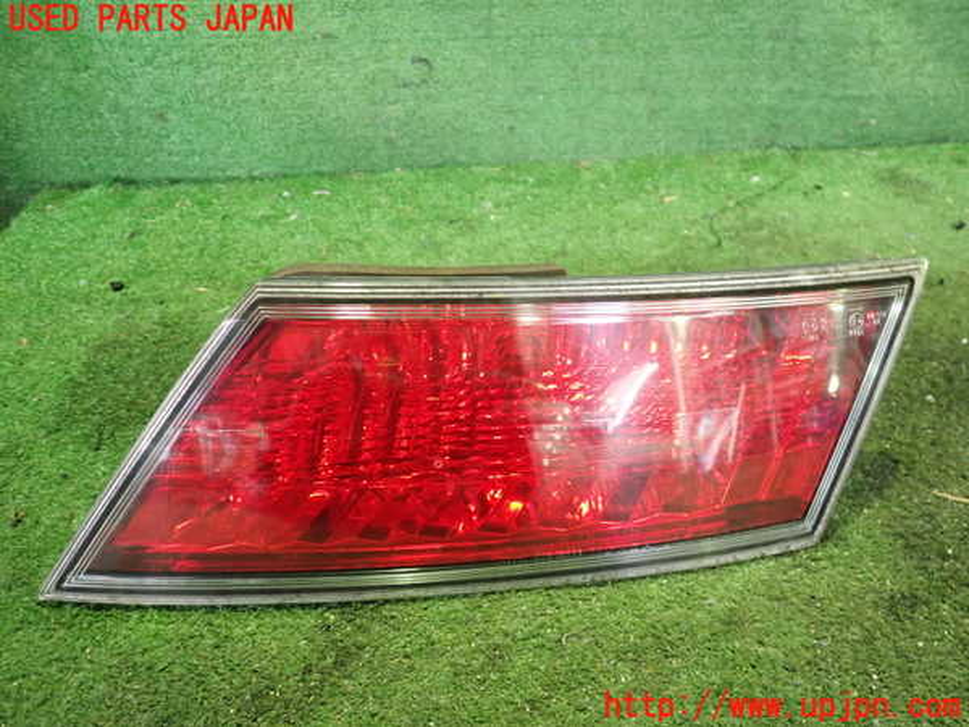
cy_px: 364
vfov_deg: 46.8
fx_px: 840
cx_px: 484
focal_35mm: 30
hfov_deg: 60.0
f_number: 2.3
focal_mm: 5.4
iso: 640
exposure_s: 1/30
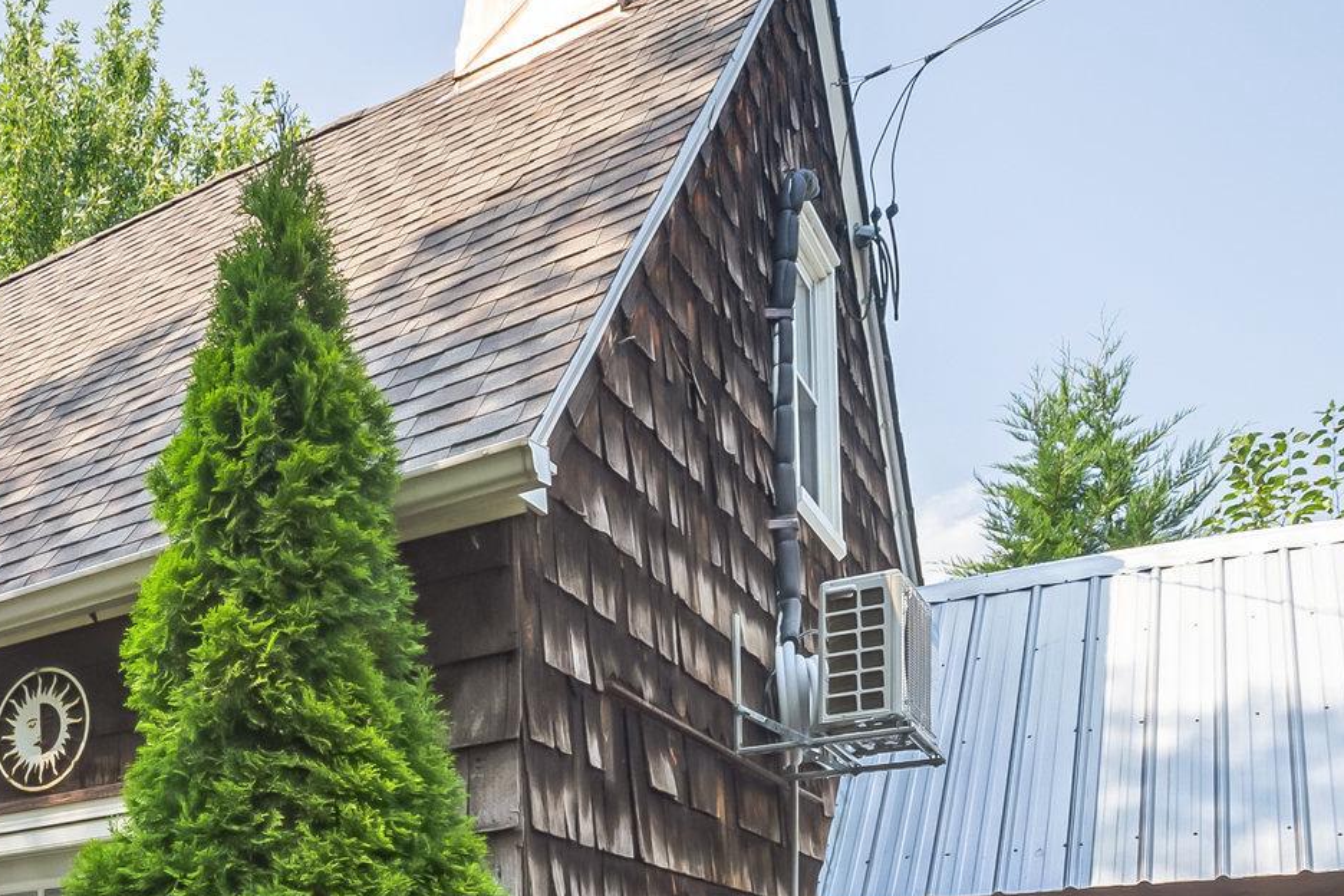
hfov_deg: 46.9
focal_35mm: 35
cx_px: 50
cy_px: 808
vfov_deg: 35.6
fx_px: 1307
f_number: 9
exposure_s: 1/60
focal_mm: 16
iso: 80
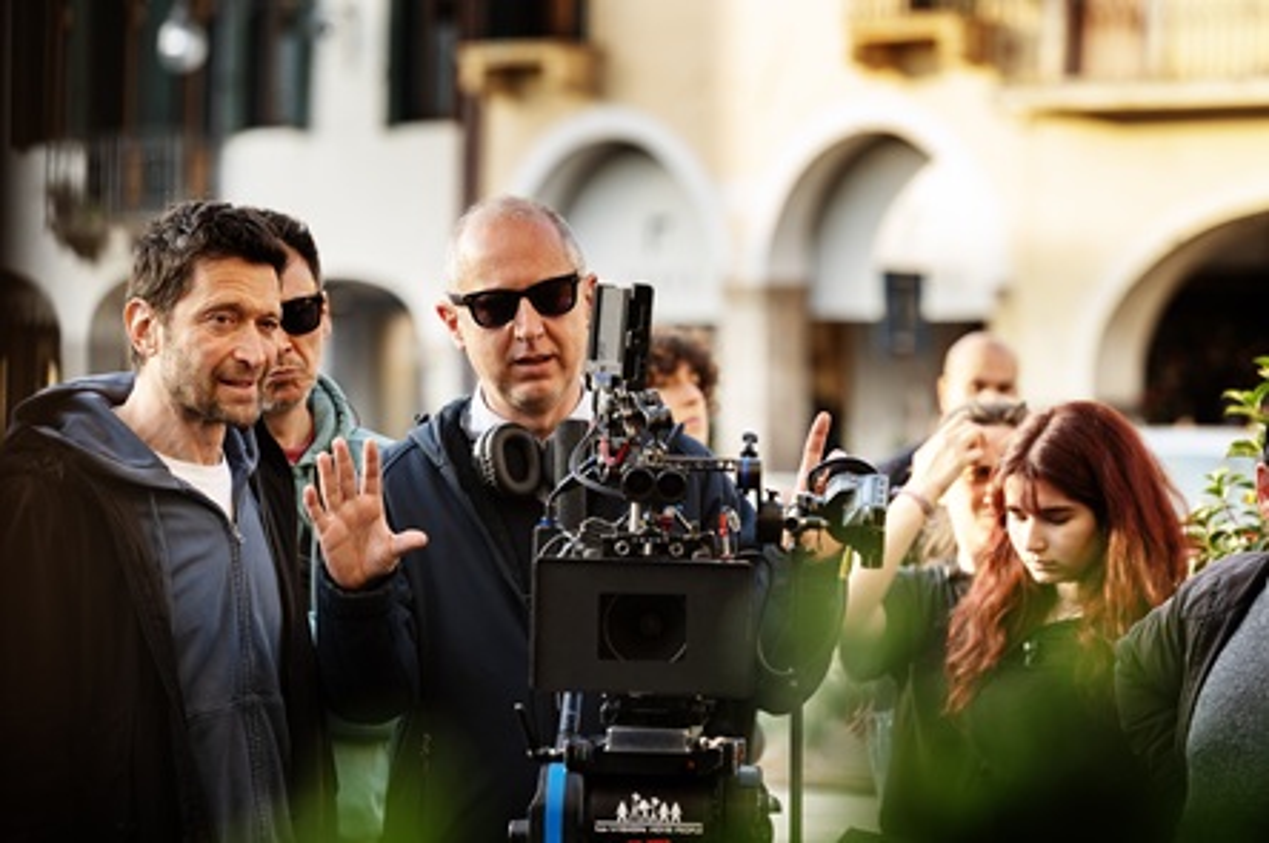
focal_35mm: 160
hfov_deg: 12.9
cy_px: 422
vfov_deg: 8.6
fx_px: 5634
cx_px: 634
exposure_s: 1/125
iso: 160
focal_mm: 160
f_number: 4.5
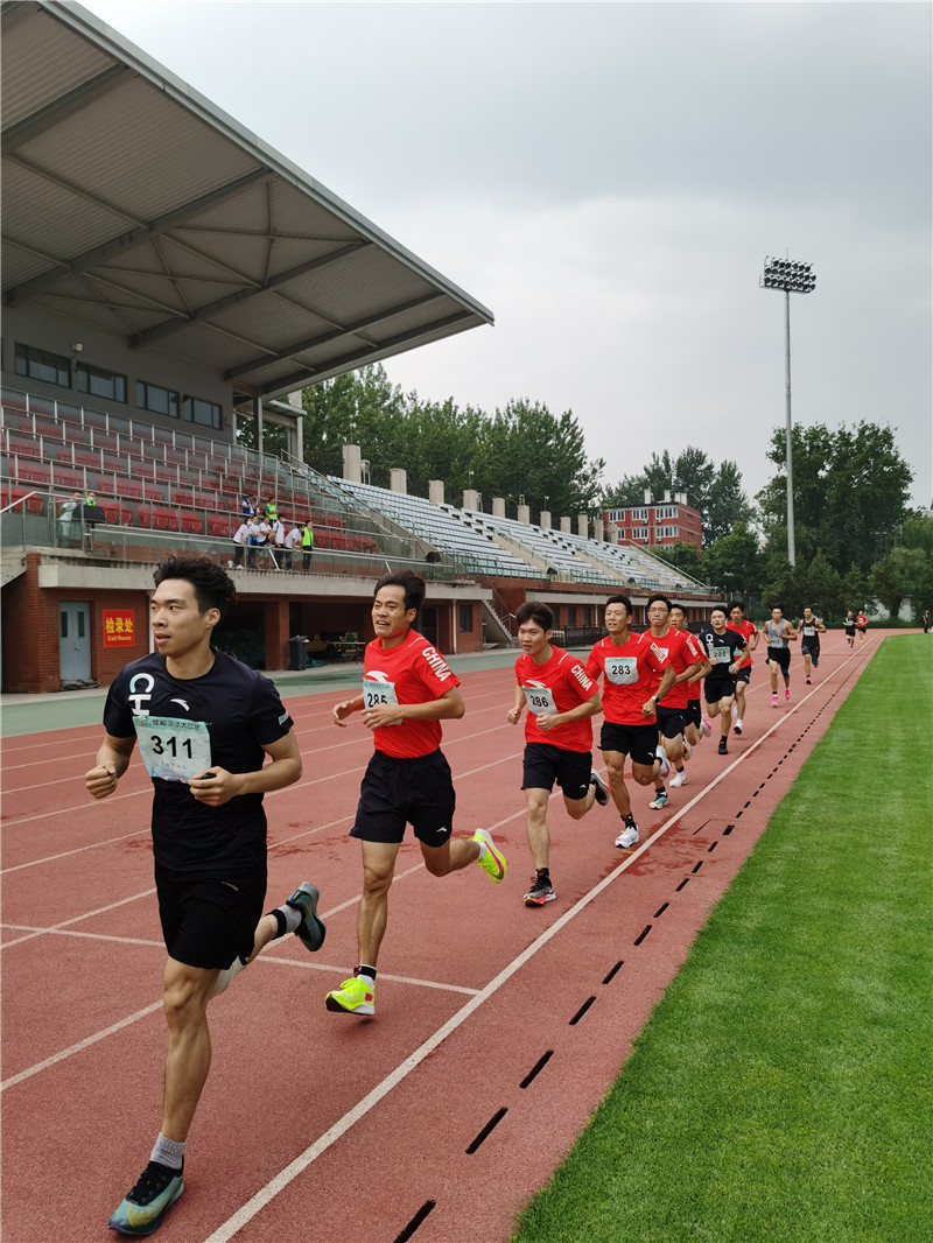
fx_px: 970
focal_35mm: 27
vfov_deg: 65.3
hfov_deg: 51.4
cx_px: 466
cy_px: 622
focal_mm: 5.56
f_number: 1.6
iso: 50
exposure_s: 1/2907
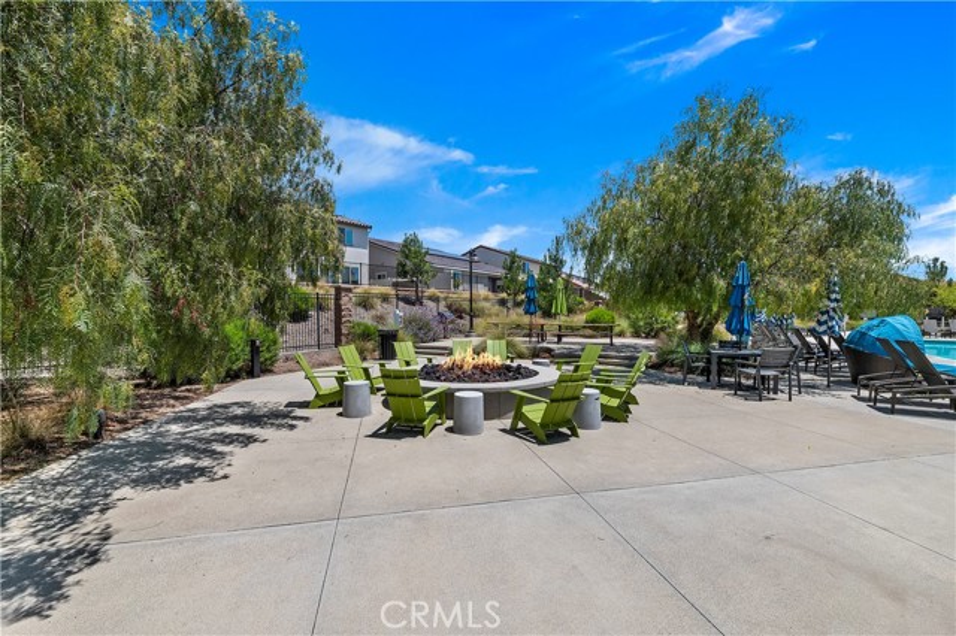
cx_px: 478
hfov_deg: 104.3
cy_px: 318
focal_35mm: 14
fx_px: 372
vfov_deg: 81.1
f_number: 20
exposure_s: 1/250
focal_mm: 14
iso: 500
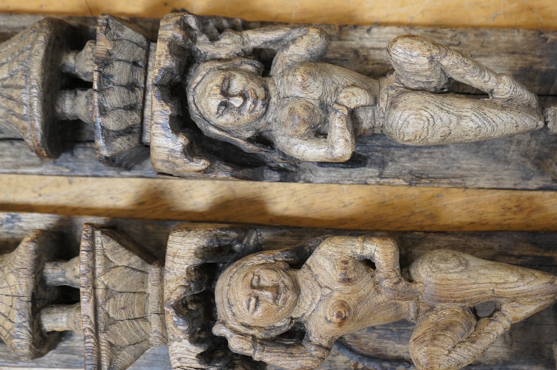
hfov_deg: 34.8
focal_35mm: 57
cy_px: 190
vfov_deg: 23.7
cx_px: 358
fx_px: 881
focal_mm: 40
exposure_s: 1/100
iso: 2500
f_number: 4
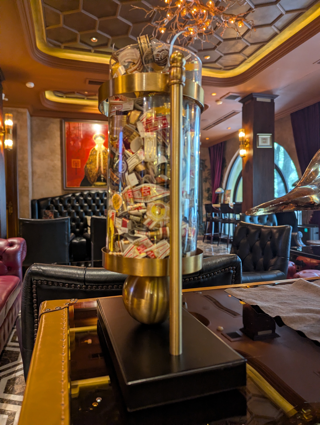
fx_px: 295
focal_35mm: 24
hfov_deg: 56.9
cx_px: 160
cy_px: 212
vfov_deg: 71.5
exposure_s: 1/100
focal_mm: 6.81
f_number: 1.85
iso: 377
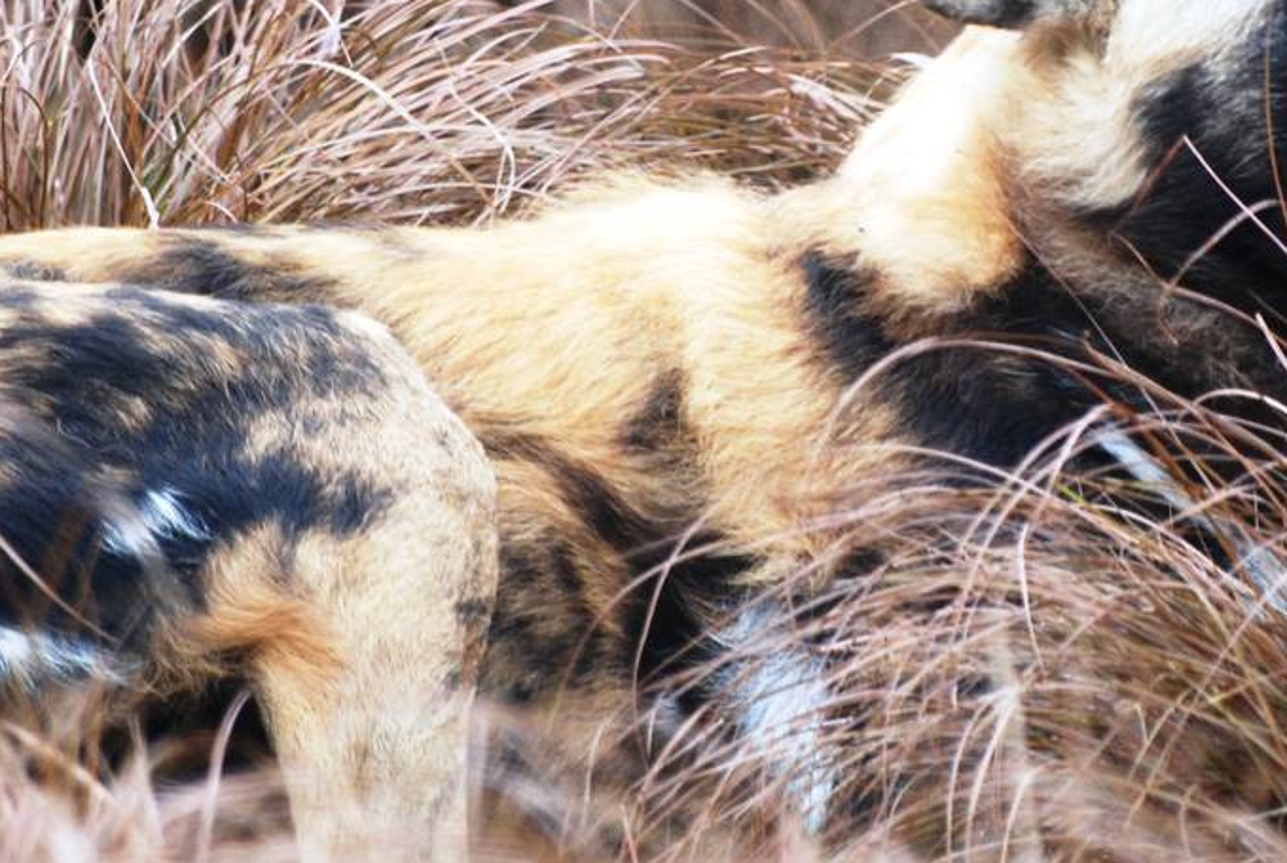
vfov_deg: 1.6
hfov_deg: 2.4
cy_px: 160
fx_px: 30362
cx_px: 842
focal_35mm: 848
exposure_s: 1/400
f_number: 5.3
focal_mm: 240
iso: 400
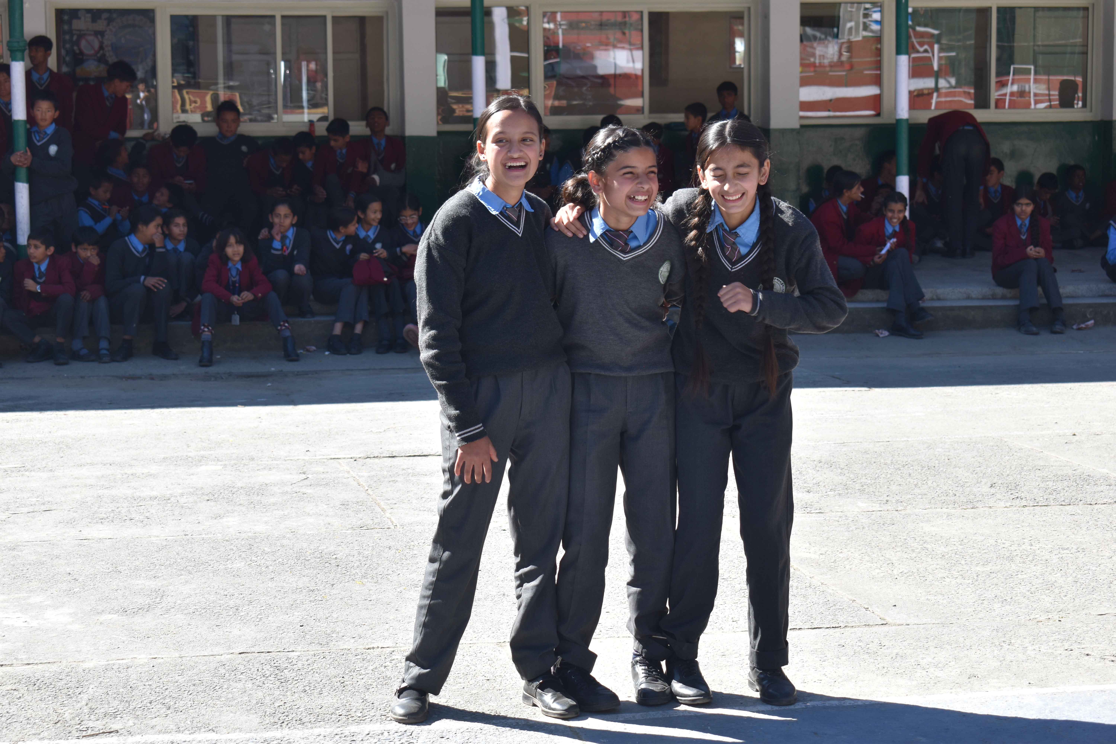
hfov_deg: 27.0
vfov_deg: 18.2
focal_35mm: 75
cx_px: 558
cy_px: 372
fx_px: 2325
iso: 200
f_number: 6.3
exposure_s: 1/250
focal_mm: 50
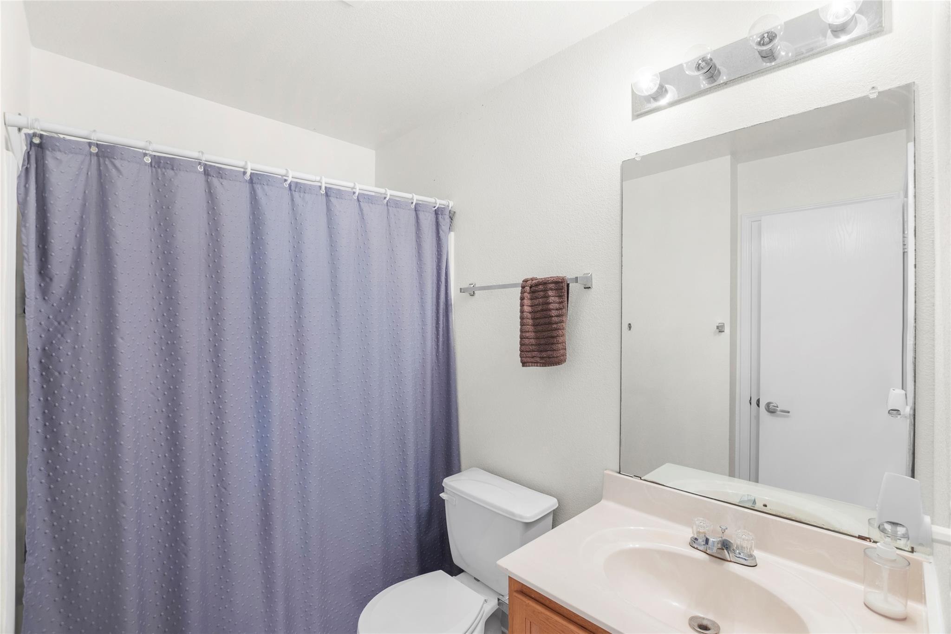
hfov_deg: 100.4
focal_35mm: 15
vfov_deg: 77.3
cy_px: 317
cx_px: 476
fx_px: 396
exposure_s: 4
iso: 100
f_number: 5.6
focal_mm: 10
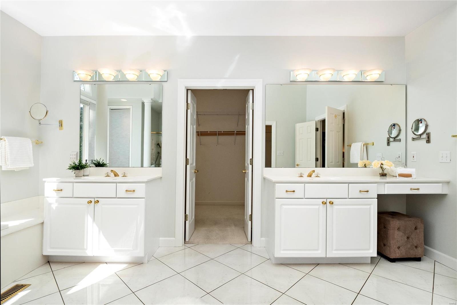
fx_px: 203
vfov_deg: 73.8
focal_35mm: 16
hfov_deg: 96.7
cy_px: 152
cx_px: 228
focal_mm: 8
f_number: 8
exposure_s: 1/50
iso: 400
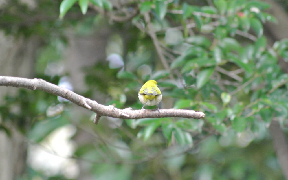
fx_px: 5204
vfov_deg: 2.0
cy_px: 85
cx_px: 144
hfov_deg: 3.2
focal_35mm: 663
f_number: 5.6
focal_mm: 240
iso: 1600
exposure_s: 1/200
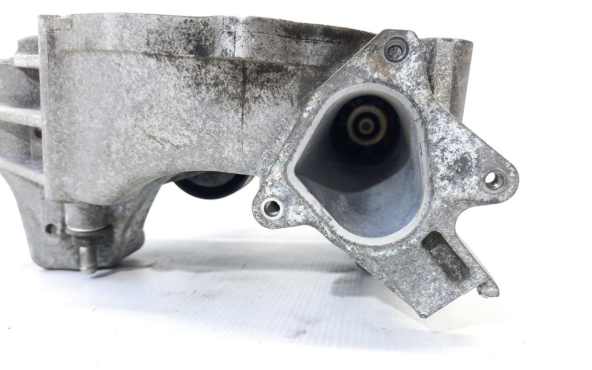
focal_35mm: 27
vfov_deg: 46.0
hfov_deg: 68.4
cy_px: 201
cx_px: 298
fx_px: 436
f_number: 2
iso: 160
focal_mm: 4.6
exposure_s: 1/50
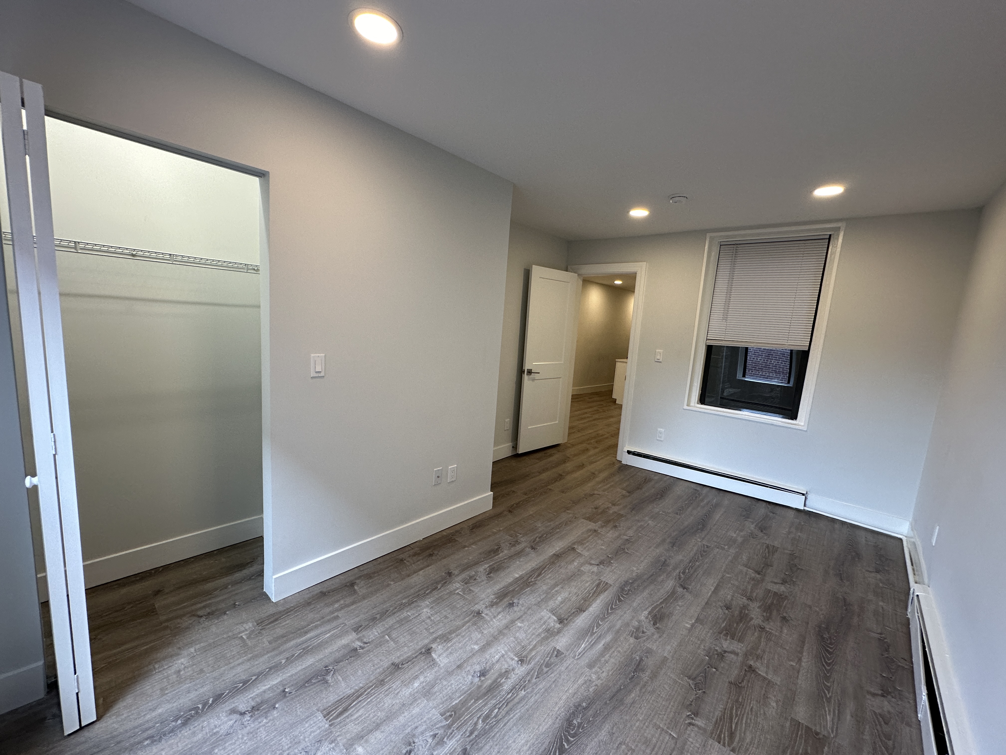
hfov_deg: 102.1
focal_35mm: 14
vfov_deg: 85.7
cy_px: 378
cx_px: 503
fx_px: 407
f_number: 2.2
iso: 160
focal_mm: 2.22
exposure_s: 1/120
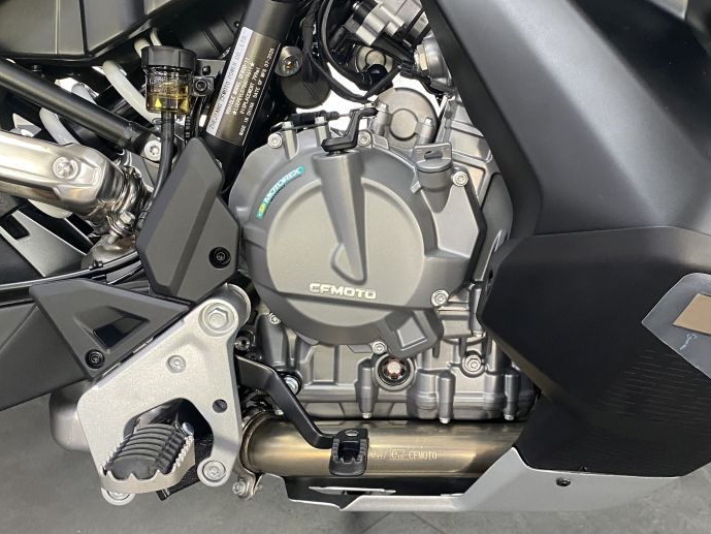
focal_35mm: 40
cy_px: 276
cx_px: 422
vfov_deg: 36.0
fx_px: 822
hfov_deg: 46.6
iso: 320
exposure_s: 1/50
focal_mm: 4.25
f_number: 1.8
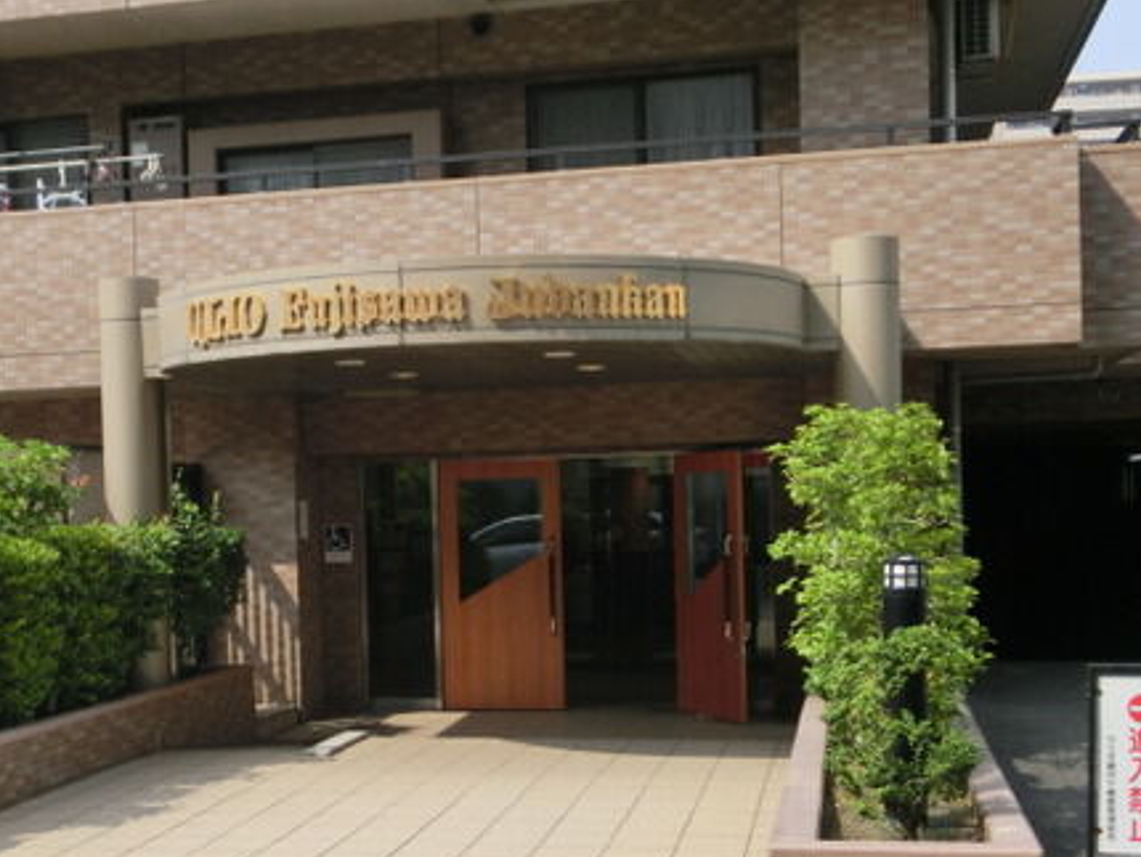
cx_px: 387
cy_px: 555
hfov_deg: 35.8
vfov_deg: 27.4
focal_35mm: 53
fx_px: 1748
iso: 80
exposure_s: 1/500
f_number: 3.9
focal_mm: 6.67
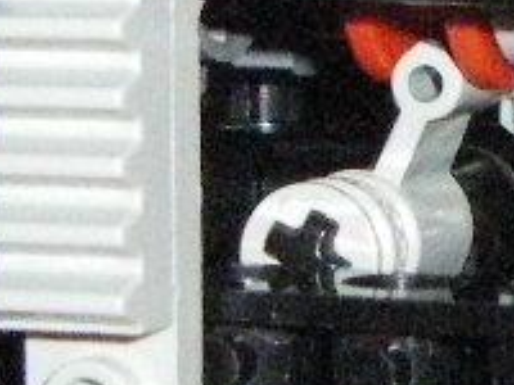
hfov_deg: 6.5
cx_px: 583
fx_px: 4514
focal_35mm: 304
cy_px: 110
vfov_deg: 4.9
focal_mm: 6.3
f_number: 7
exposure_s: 1/50
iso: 800
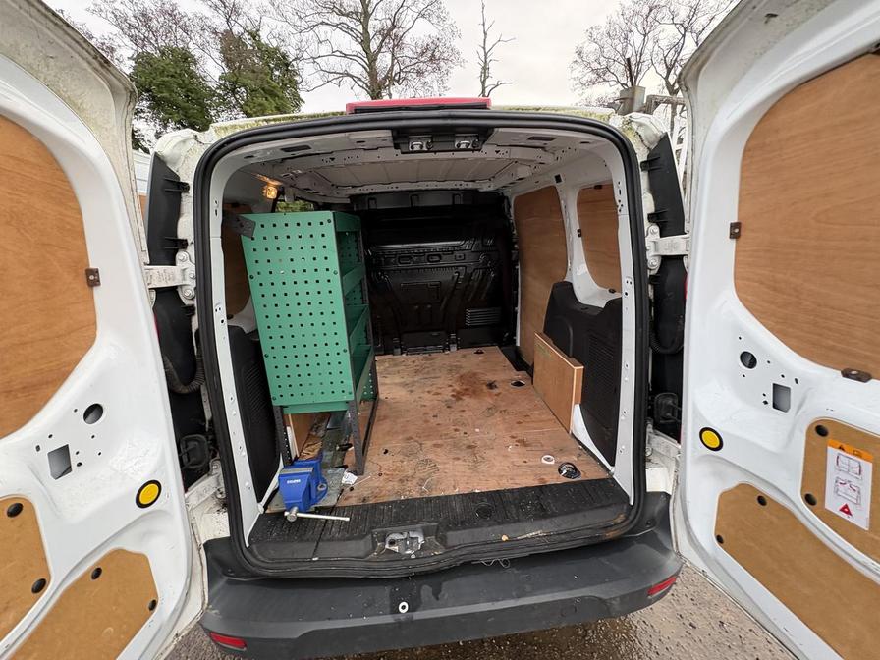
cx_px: 440
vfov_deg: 85.7
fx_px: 356
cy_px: 330
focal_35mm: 14
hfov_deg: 102.1
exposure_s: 1/136
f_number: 2.2
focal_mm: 2.22
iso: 125
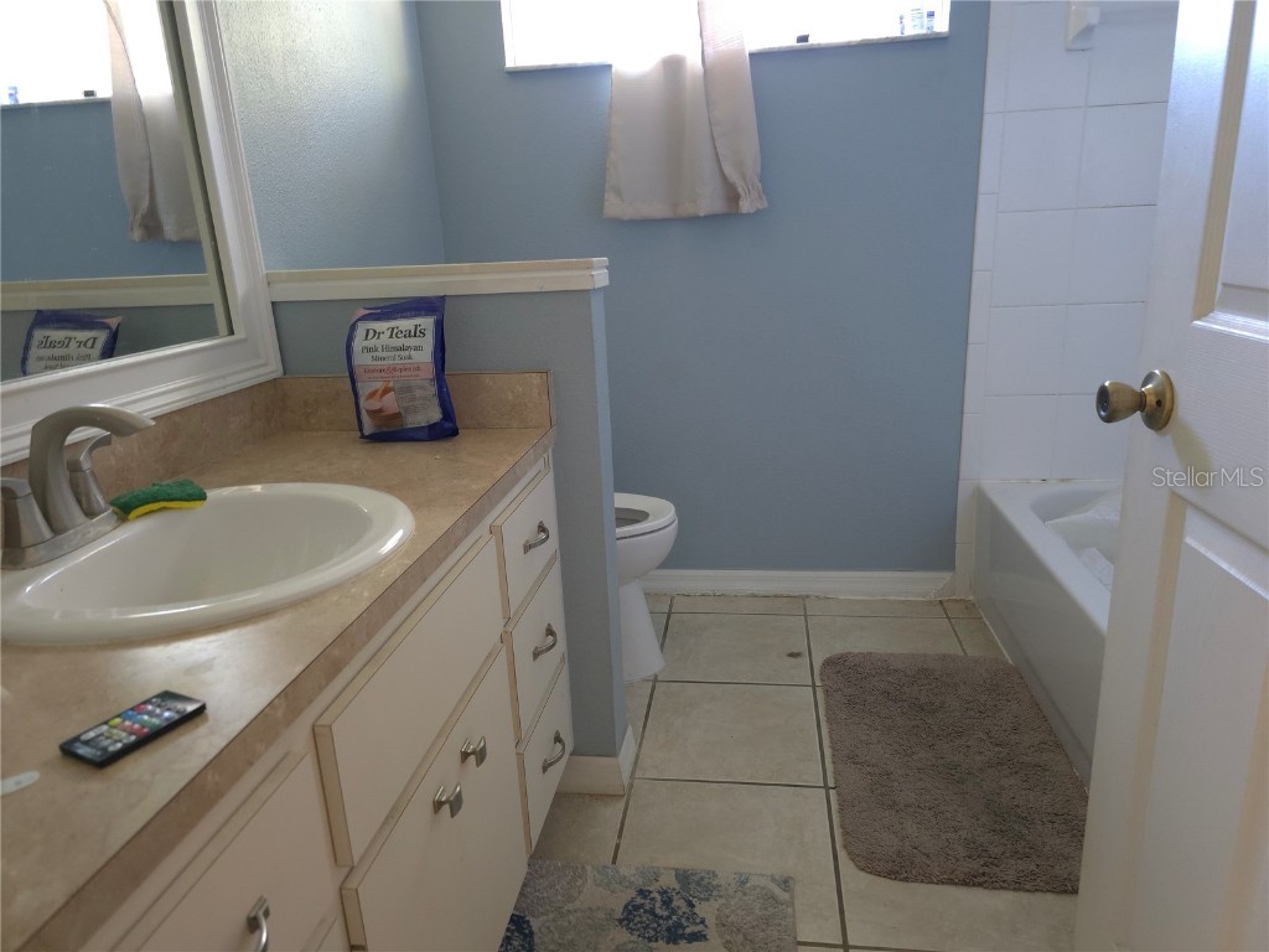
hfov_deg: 73.9
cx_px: 634
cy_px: 476
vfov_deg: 58.9
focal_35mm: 23
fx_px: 843
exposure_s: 1/24
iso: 400
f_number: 1.7
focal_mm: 6.3
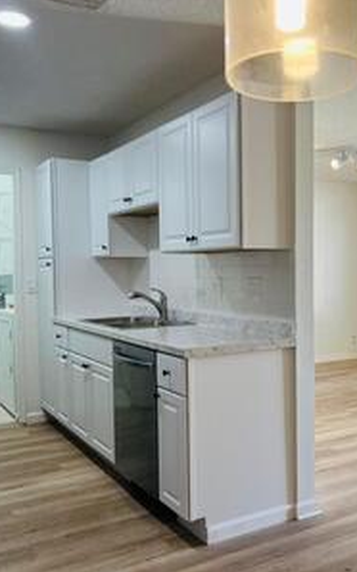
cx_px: 238
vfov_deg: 52.8
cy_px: 286
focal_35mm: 37
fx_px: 577
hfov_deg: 34.1
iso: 40
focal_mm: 5.7
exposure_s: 1/120
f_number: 1.5
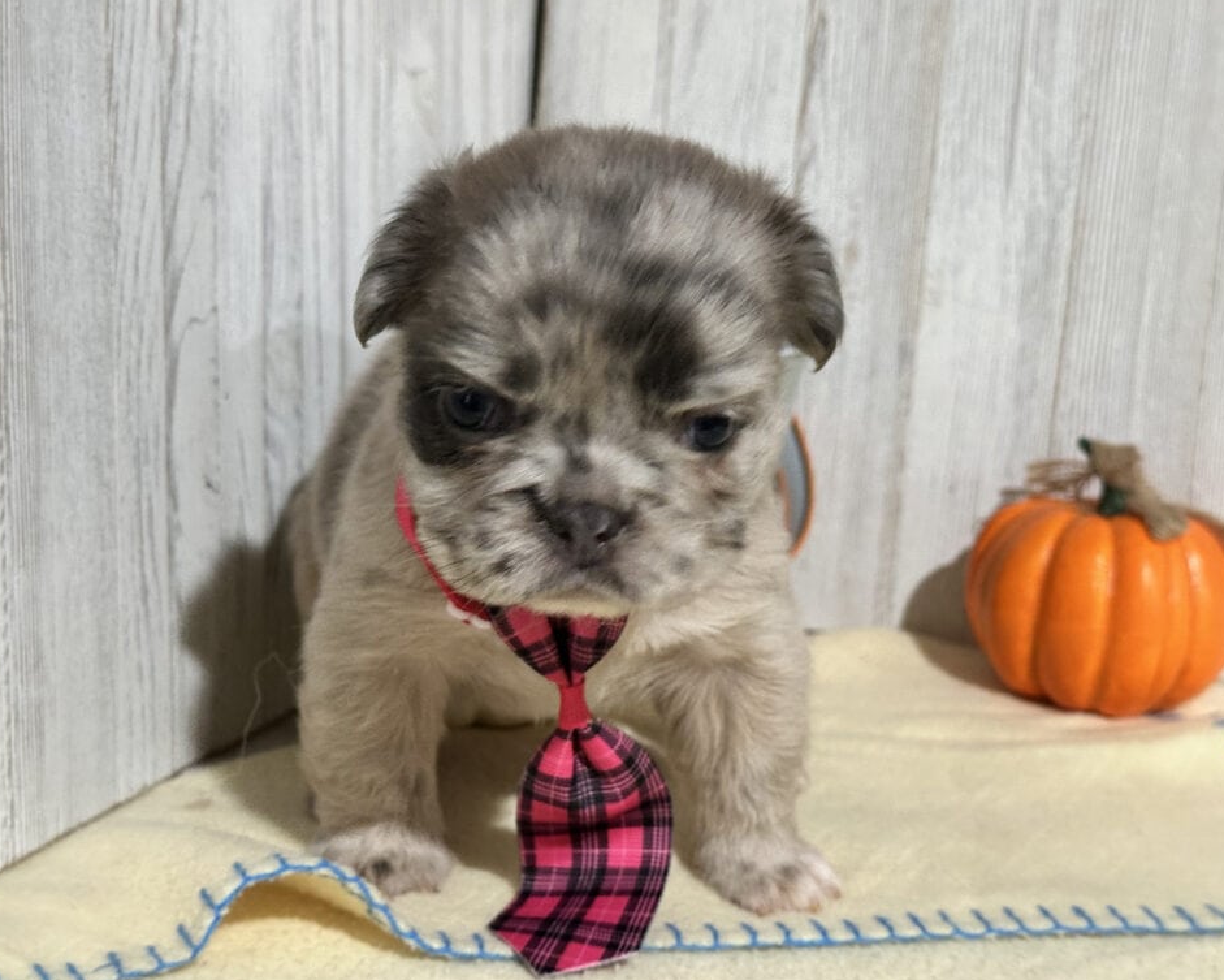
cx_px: 607
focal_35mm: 51
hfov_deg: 36.7
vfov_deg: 29.7
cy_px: 488
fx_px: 1848
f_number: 1.78
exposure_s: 1/40
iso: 500
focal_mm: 6.86
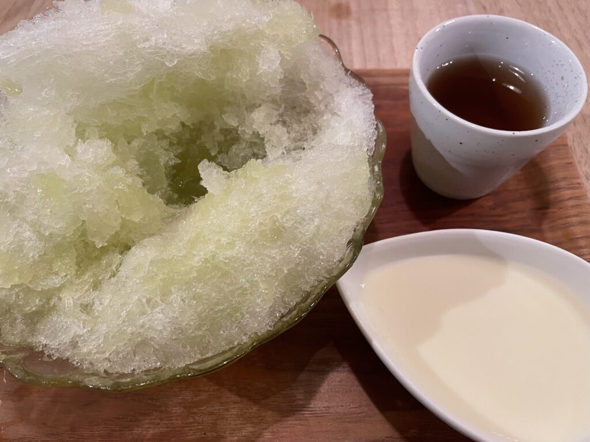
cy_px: 221
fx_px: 443
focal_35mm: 26
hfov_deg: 67.3
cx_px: 295
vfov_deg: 53.1
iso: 125
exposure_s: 1/50
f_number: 1.6
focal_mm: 4.2
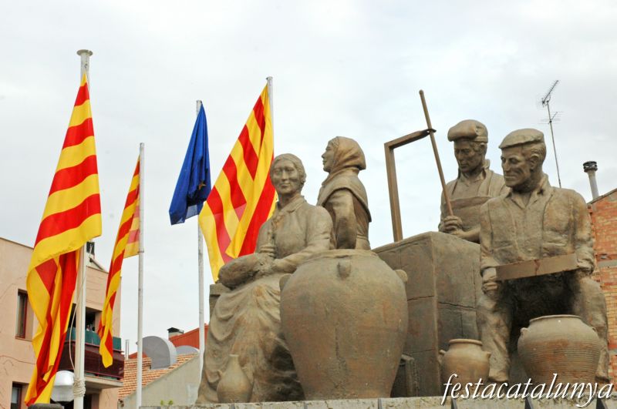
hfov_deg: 33.4
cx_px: 308
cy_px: 204
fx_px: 1027
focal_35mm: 60
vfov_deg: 22.6
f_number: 13
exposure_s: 1/640
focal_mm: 40
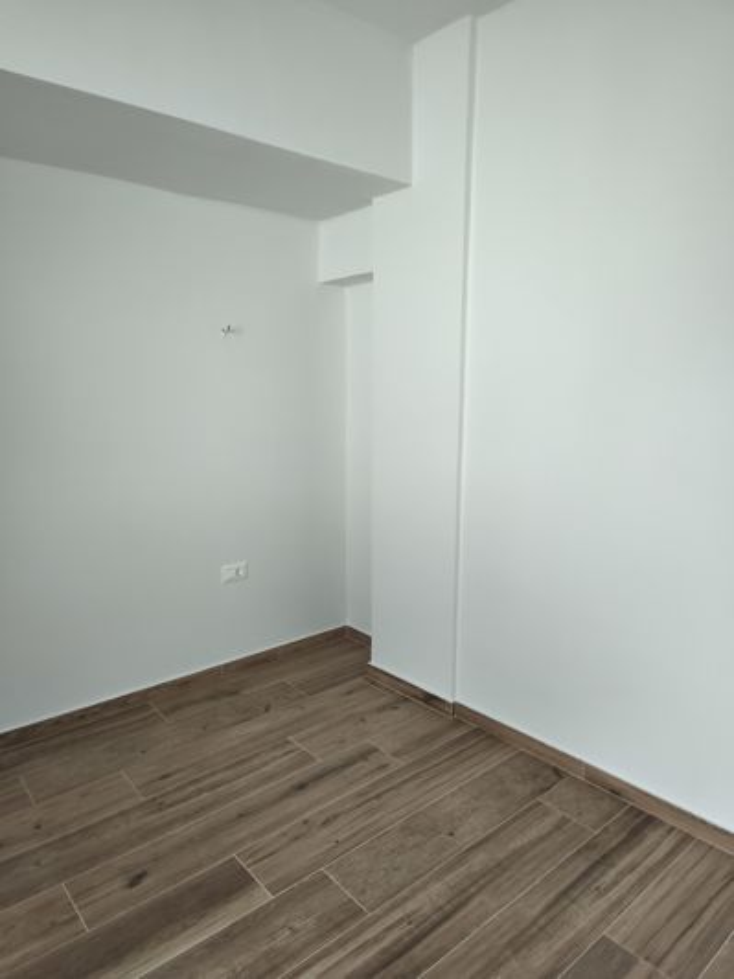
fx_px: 650
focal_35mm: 23
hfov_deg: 58.9
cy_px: 490
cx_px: 367
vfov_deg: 73.9
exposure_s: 1/33.3
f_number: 1.7
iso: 640
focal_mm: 5.35
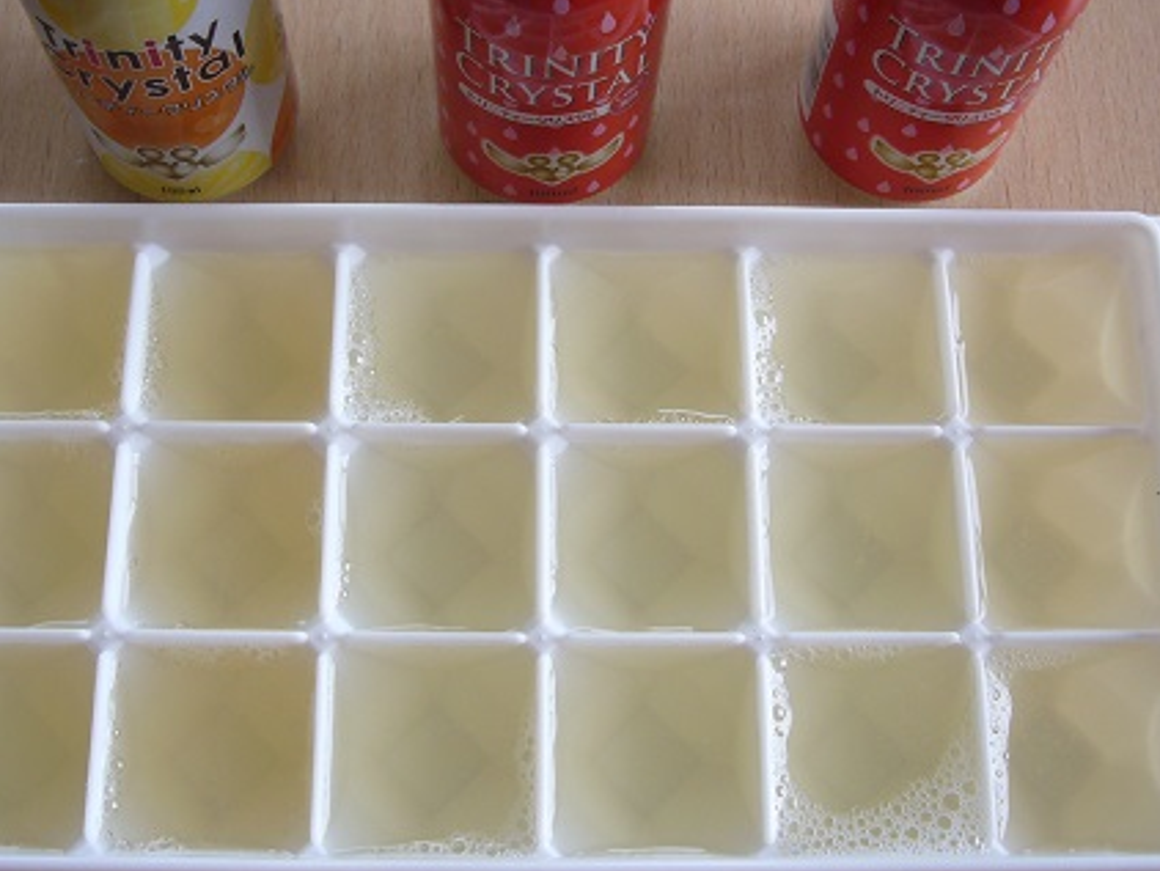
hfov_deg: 38.2
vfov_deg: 29.1
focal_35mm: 50
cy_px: 341
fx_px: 1676
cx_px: 569
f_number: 3
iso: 80
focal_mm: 5.4
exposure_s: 1/60
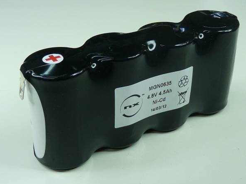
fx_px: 412
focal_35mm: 58
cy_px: 98
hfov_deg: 33.2
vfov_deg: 25.2
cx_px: 130
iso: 100
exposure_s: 1/80
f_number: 3
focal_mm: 5.4
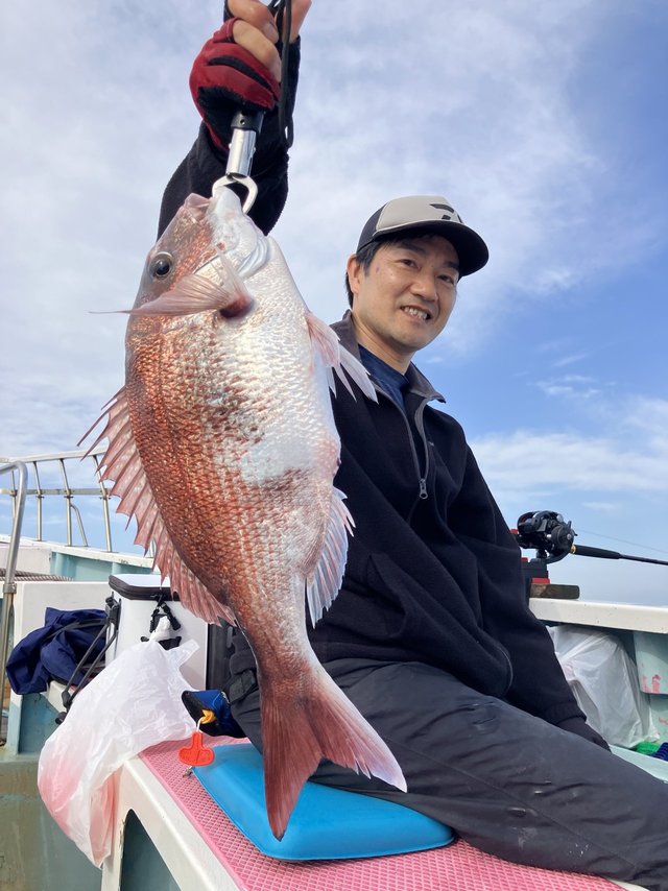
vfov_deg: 63.5
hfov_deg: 49.7
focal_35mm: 28
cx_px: 334
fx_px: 721
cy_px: 446
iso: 32
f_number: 1.8
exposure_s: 1/1200
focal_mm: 3.99
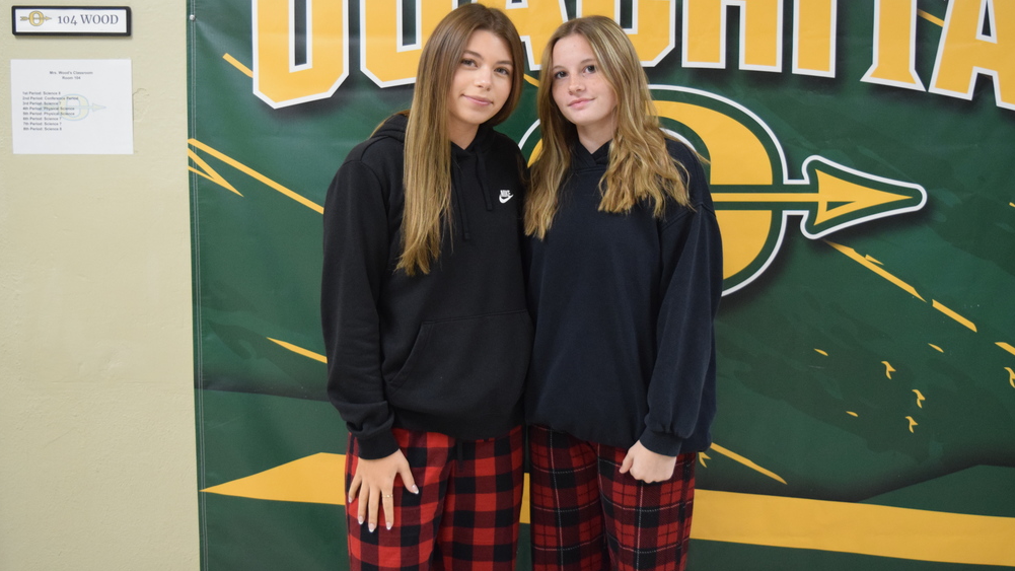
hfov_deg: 45.5
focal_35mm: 45
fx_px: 1211
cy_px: 232
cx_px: 500
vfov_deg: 26.5
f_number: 4.2
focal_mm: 28
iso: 2200
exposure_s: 1/60
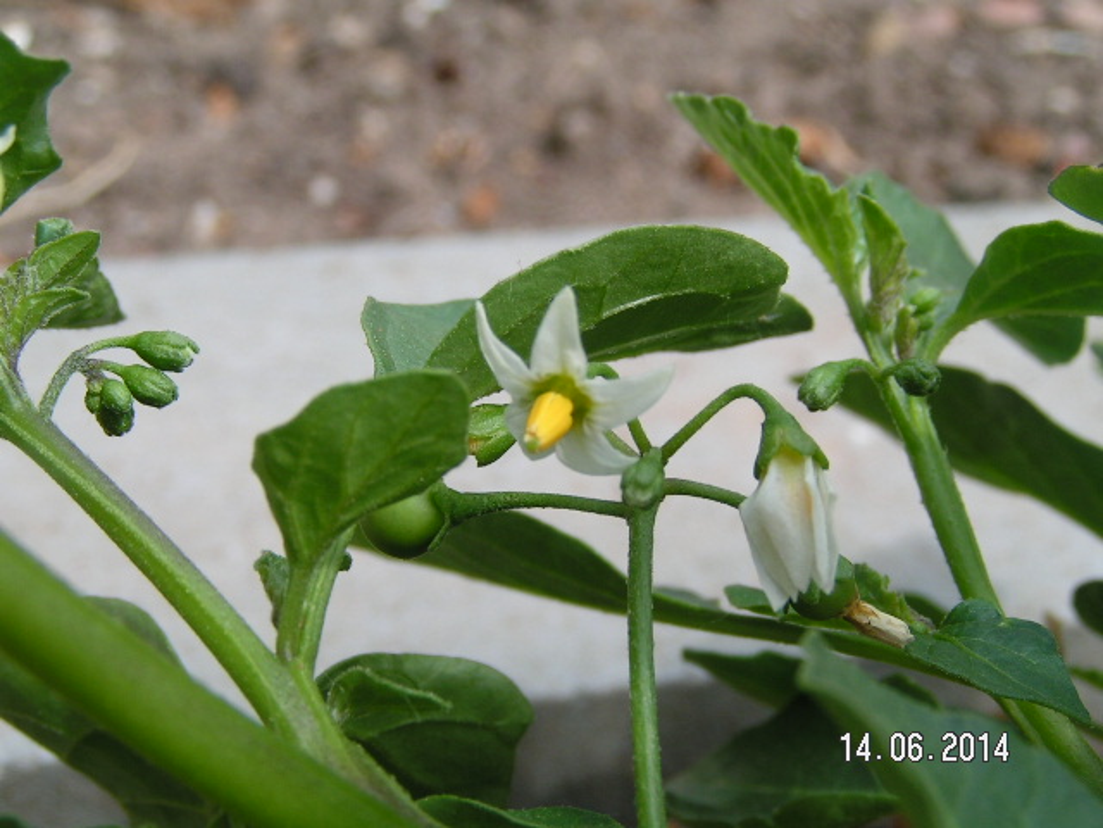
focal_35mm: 63
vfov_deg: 23.3
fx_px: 2007
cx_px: 552
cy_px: 414
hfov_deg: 30.7
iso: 50
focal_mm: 9.7
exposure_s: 1/160
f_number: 5
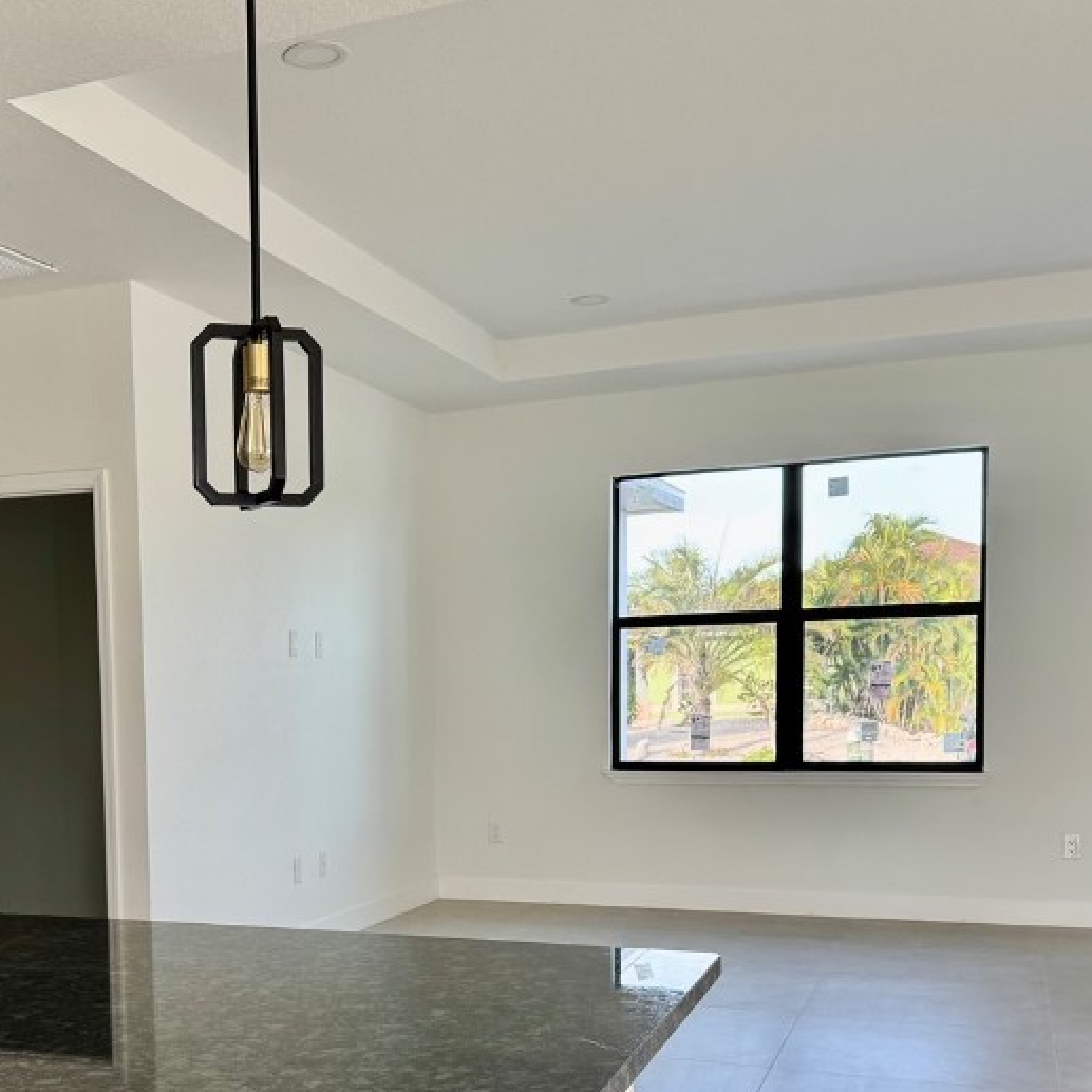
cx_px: 272
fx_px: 1499
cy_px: 796
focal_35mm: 42
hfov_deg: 39.0
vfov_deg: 39.1
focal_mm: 6.76
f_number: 1.78
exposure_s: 1/121
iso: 100
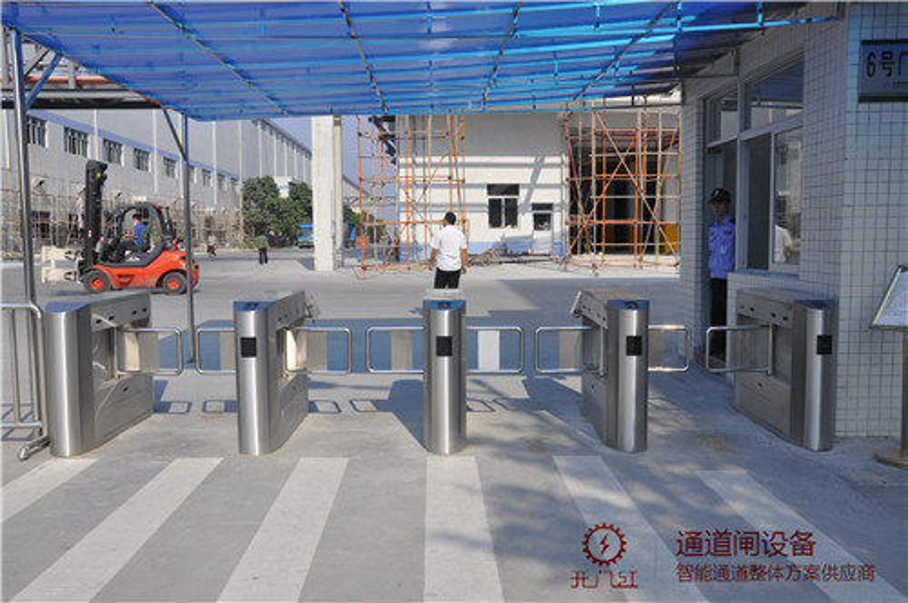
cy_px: 302
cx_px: 454
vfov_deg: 41.6
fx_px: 793
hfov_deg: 59.6
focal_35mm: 32
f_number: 9
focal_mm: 21
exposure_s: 1/320
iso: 200
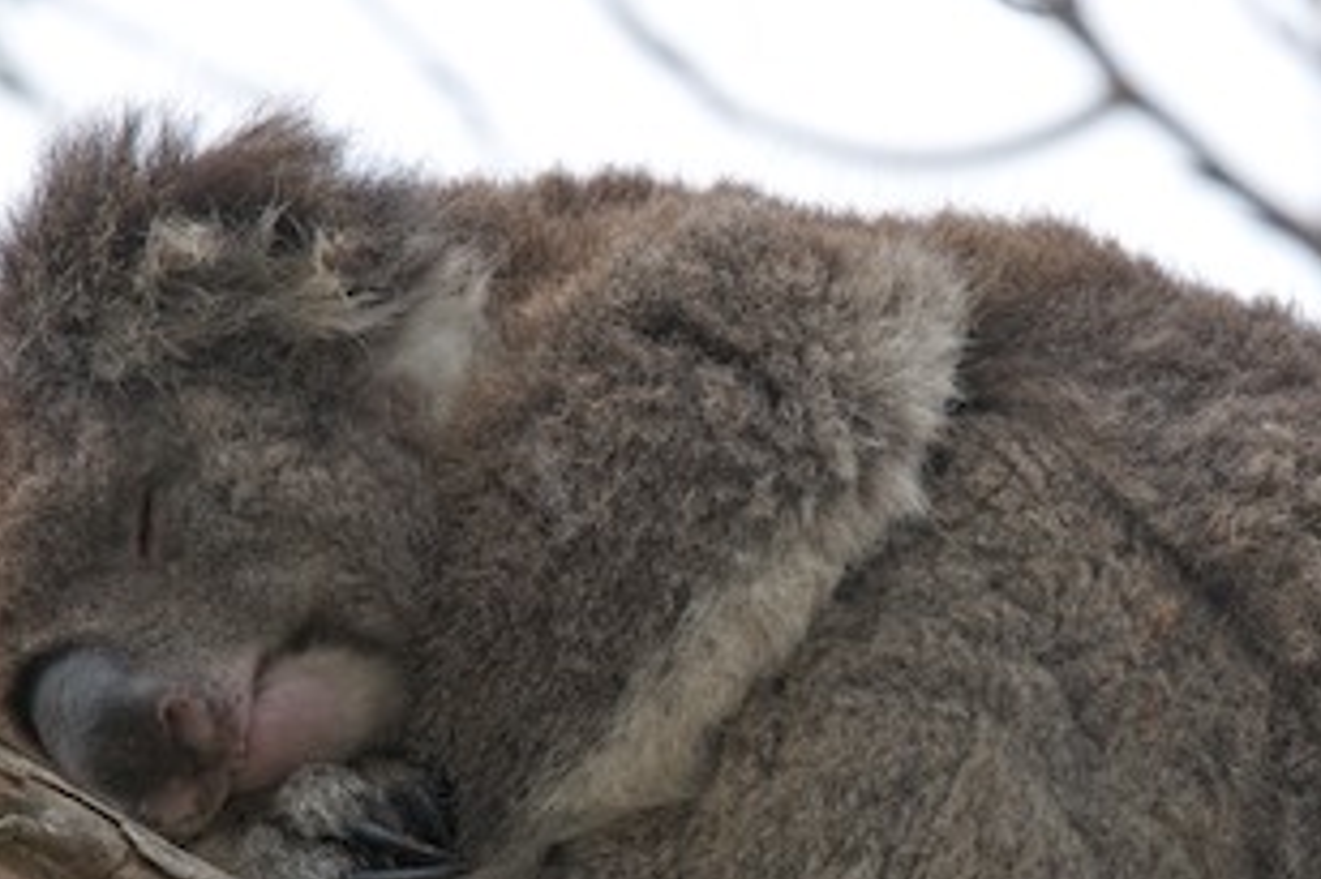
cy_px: 566
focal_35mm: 788
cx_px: 1004
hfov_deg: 2.6
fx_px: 28899
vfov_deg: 1.7
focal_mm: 270
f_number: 8
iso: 250
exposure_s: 1/250
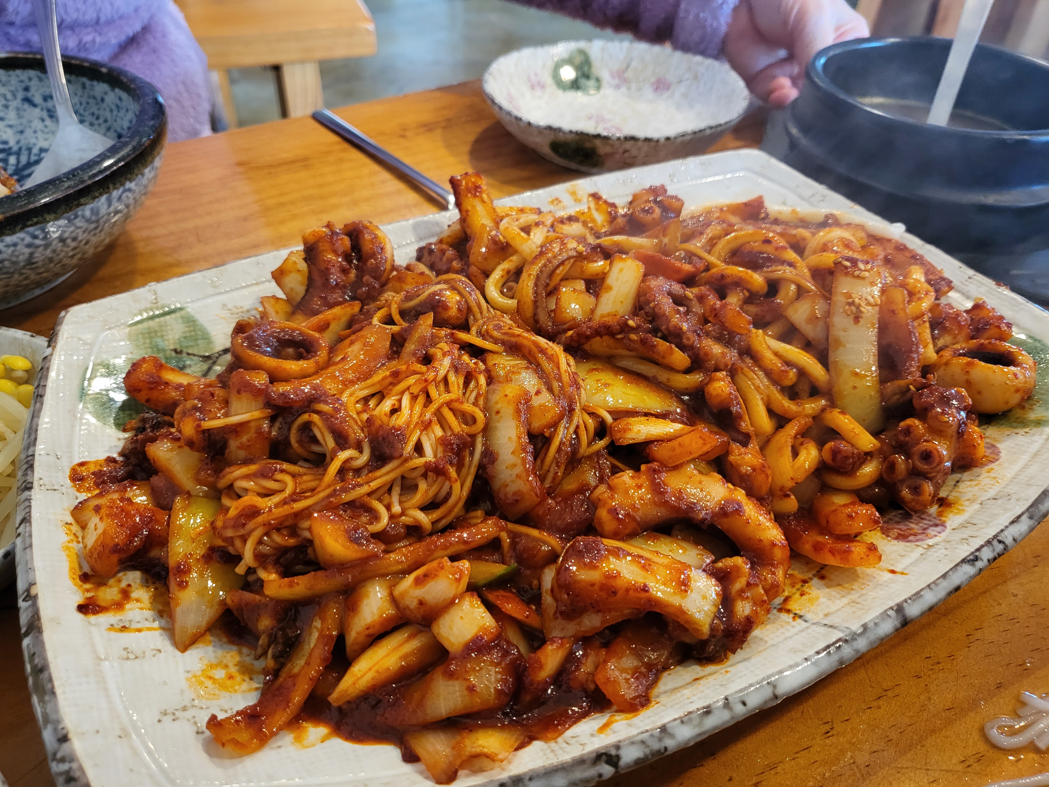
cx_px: 524
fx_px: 788
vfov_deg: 53.1
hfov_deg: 67.3
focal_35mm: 26
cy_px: 394
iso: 250
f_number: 1.8
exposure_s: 1/40
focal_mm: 4.25
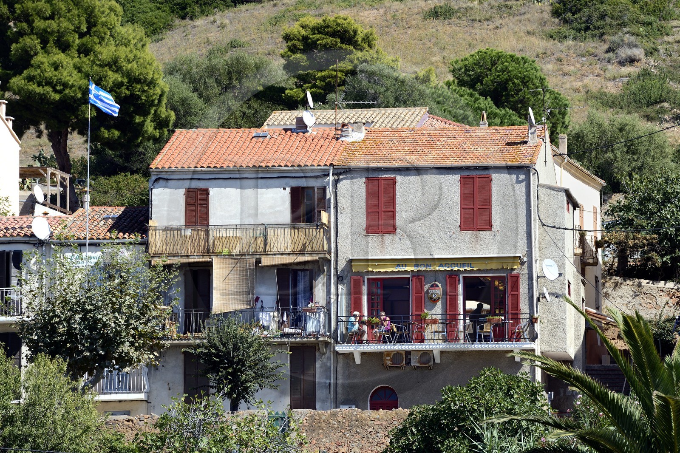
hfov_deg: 10.3
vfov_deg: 6.9
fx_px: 3777
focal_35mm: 200
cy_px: 226
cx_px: 340
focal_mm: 200
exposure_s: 1/320
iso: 200
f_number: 9
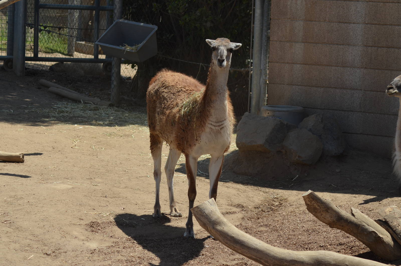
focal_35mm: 174
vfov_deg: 7.9
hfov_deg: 11.8
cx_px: 200
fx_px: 1934
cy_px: 133
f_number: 7.1
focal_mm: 116
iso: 200
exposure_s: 1/800
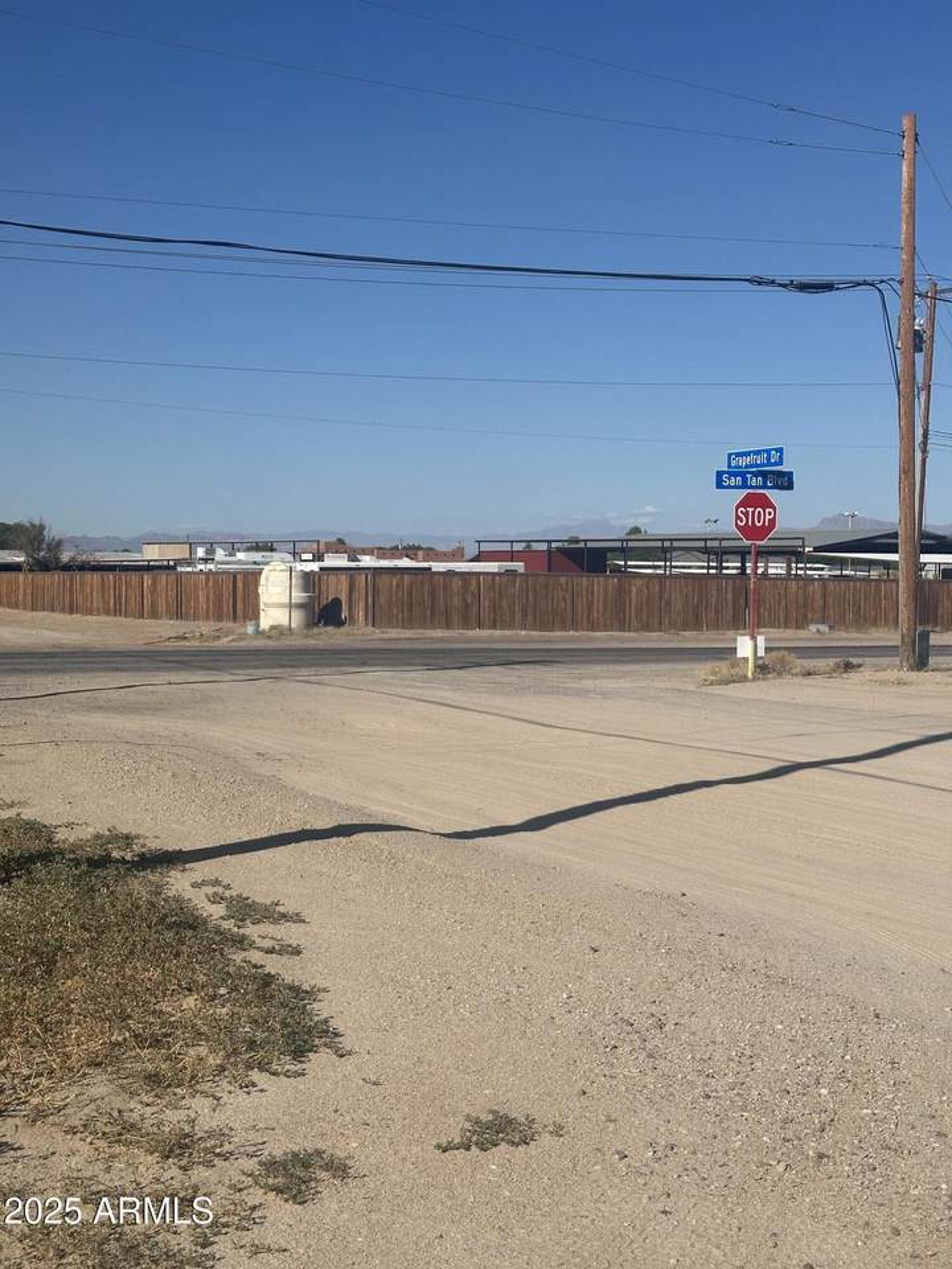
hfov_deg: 30.3
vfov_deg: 39.7
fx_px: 1760
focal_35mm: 48
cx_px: 476
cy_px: 634
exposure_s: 1/7634
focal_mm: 6.86
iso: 64
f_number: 1.78
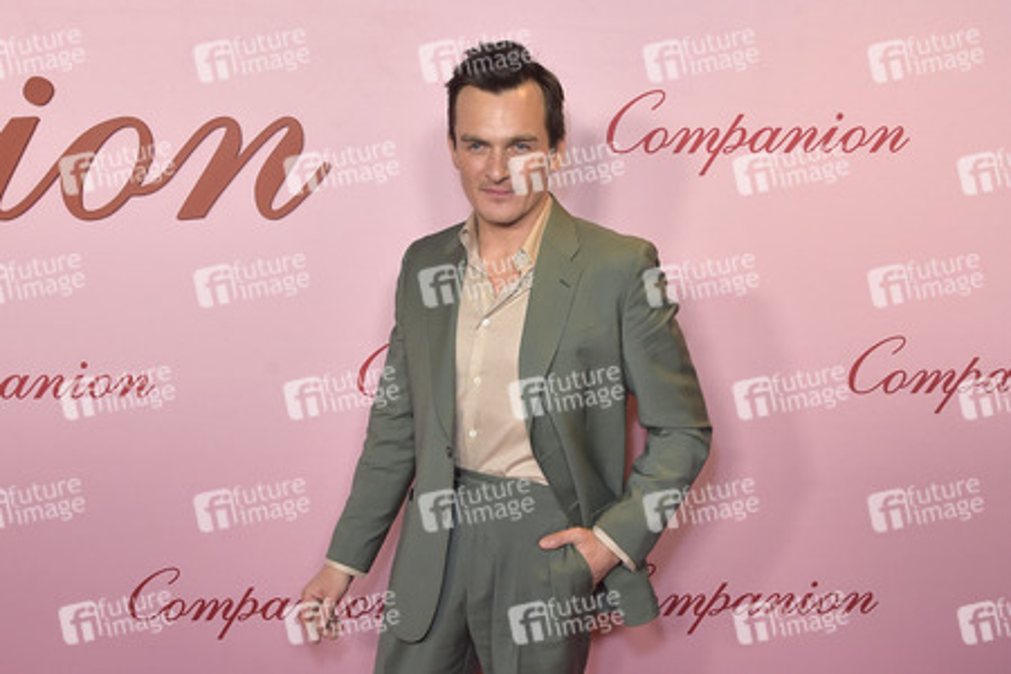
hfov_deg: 58.7
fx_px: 899
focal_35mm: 32
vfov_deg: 41.1
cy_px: 337
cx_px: 506
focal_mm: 32
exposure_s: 1/250
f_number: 6.3
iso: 1250
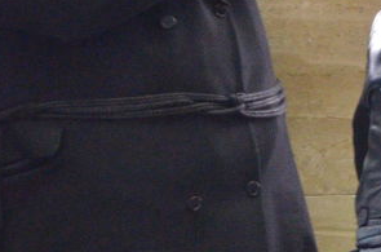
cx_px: 607
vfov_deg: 1.3
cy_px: 18
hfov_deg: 2.0
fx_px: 10721
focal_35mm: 1016
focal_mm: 195
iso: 3200
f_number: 5.6
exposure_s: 1/160
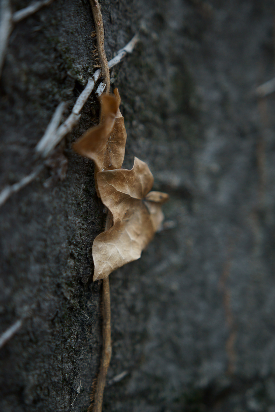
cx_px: 139
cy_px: 209
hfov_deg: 25.3
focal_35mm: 54
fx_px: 613
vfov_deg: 37.2
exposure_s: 1/500
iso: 250
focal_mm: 35
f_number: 1.8
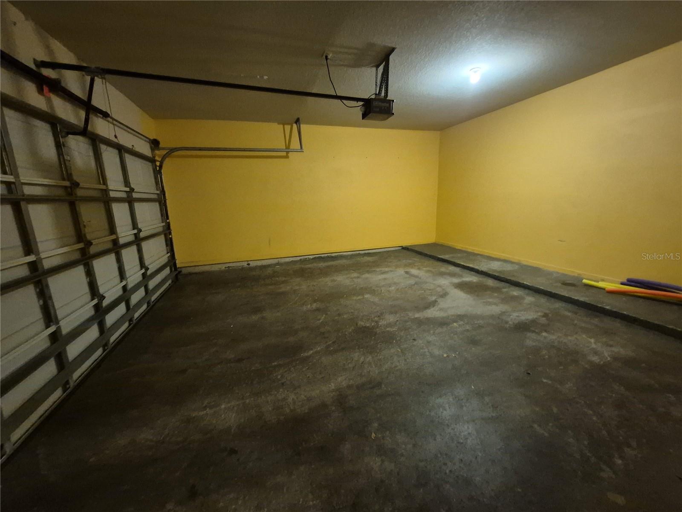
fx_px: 256
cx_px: 341
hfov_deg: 106.2
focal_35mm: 13
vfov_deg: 89.9
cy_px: 256
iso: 1250
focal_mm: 1.74
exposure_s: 1/30
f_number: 2.2
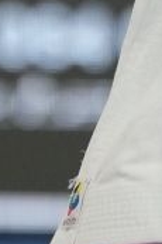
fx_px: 14060
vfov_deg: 1.0
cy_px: -384
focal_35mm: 2079
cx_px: 361
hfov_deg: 0.7
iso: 1600
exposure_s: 1/1000
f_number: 2.8
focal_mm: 200
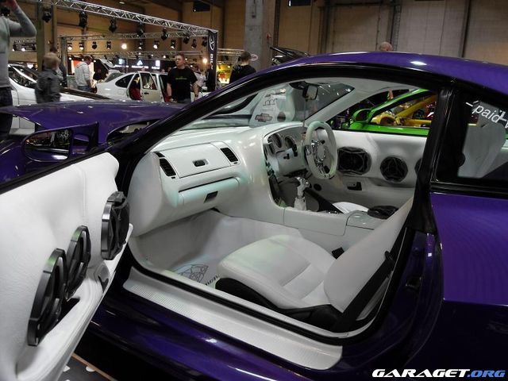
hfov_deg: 63.4
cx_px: 254
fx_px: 411
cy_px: 190
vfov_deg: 49.7
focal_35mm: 28
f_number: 2.8
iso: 160
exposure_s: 1/45
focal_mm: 6
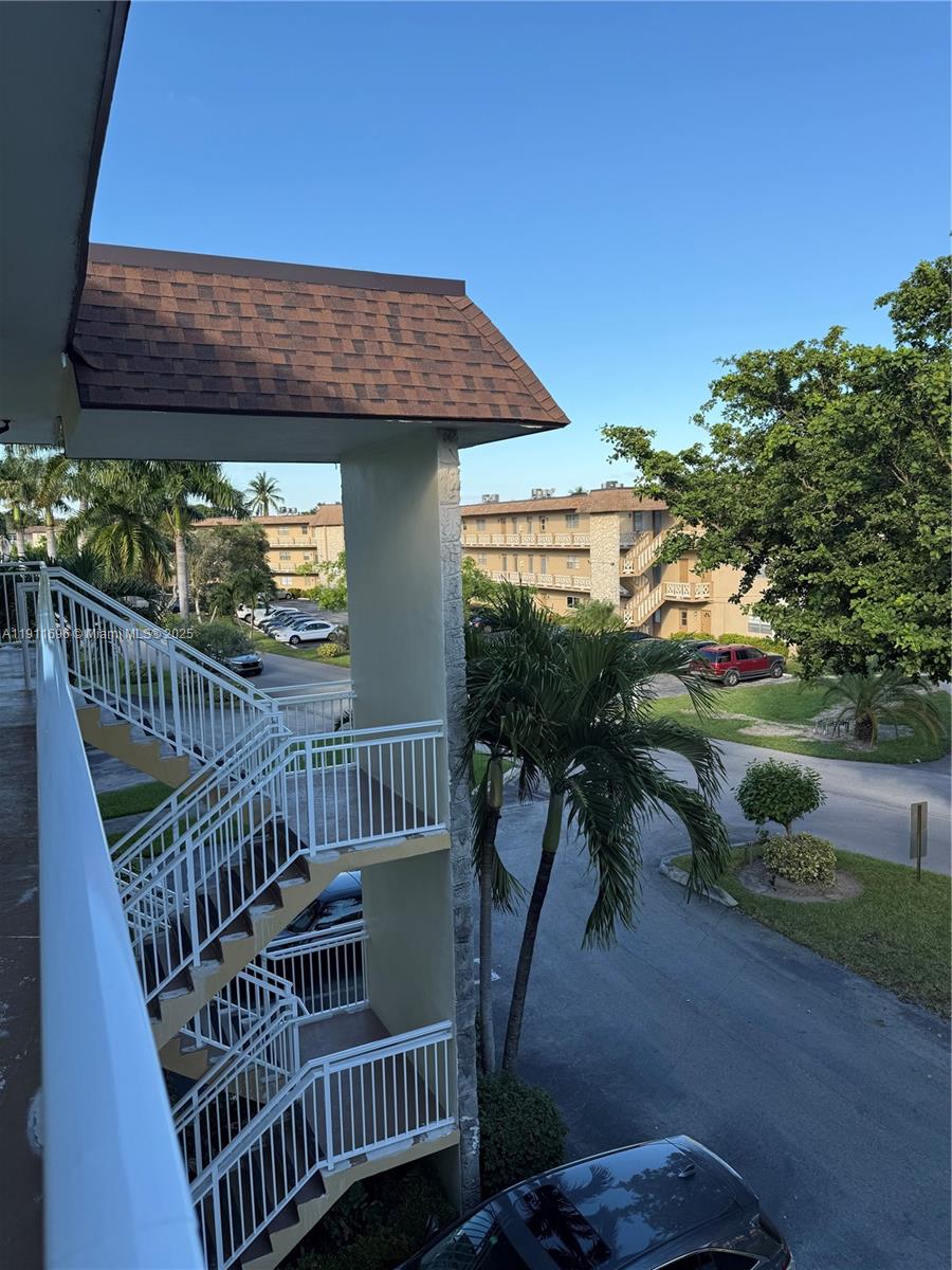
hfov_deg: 56.8
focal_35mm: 24
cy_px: 635
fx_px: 880
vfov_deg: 71.6
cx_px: 476
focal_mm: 6.76
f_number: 1.78
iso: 80
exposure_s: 1/1901
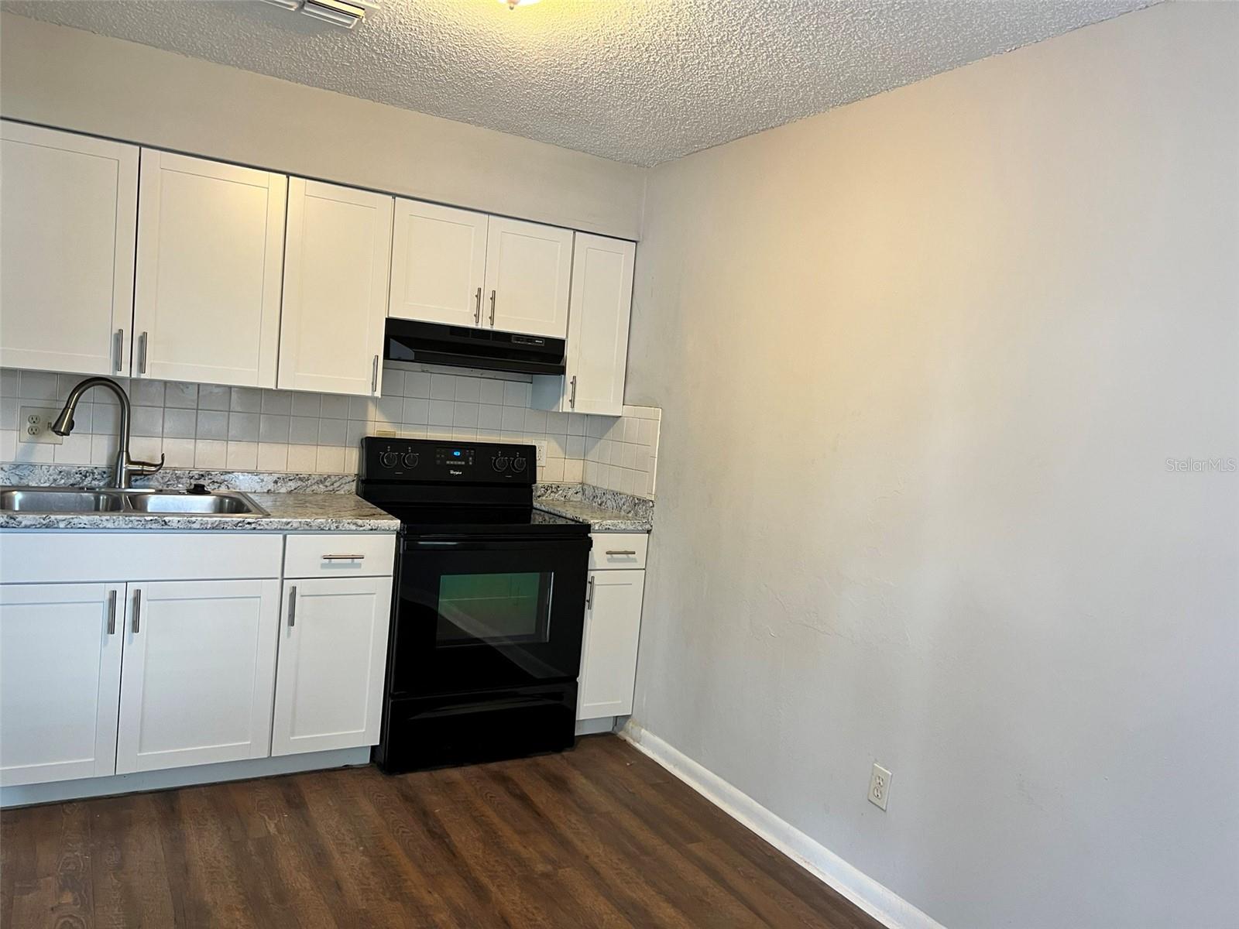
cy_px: 464
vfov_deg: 53.1
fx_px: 931
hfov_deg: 67.3
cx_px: 620
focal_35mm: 26
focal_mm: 5.7
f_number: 1.5
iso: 125
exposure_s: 1/60
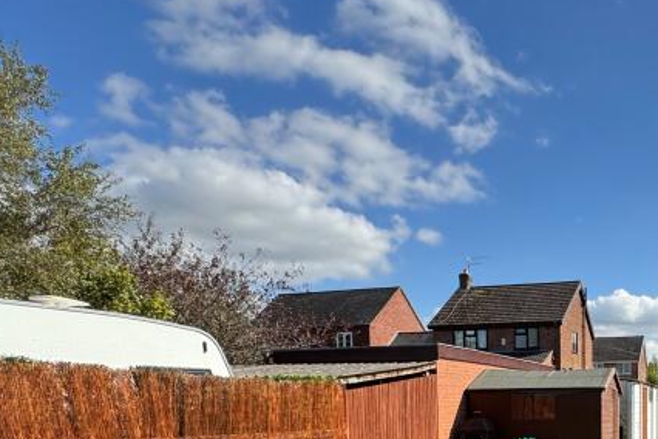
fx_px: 640
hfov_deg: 49.4
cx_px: 573
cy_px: 473
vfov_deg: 33.4
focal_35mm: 35
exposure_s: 1/1217
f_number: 2.2
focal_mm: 2.22
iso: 50
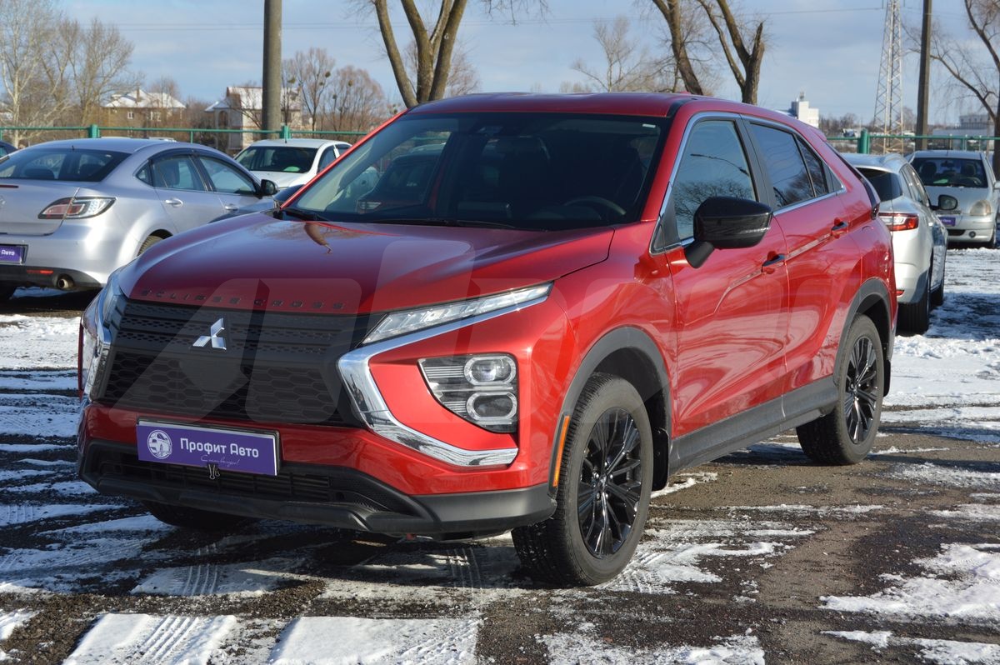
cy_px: 332
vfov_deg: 22.6
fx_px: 1665
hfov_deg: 33.4
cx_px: 500
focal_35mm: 60
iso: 100
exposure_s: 1/200
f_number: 7.1
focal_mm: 40
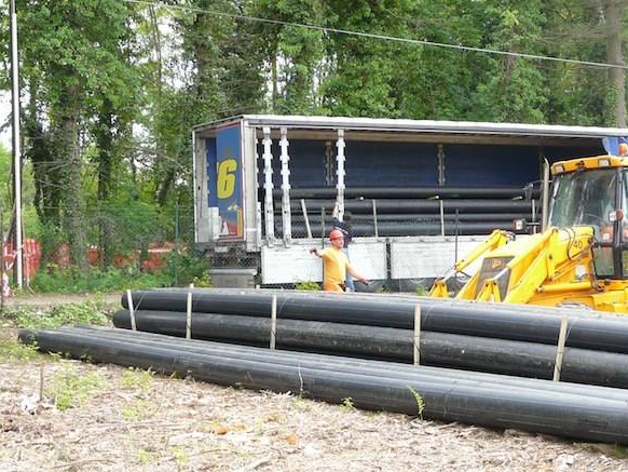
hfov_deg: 29.0
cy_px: 234
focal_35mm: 67
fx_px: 1216
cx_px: 317
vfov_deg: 21.9
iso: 100
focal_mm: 6.7
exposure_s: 1/160
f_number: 3.2
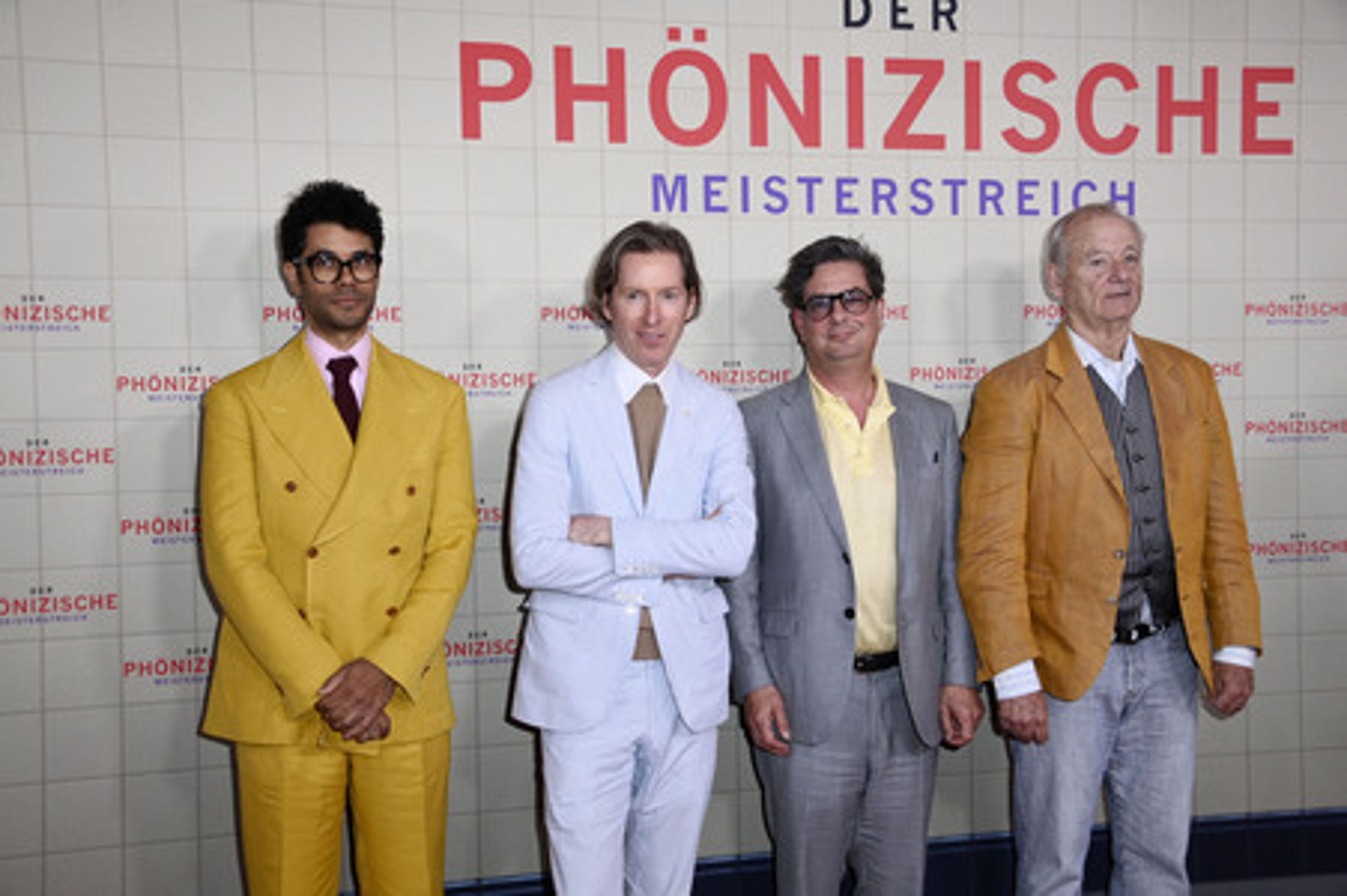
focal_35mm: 42
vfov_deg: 31.8
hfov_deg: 46.4
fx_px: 1570
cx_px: 674
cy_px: 448
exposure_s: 1/250
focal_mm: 42
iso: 800
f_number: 5.6
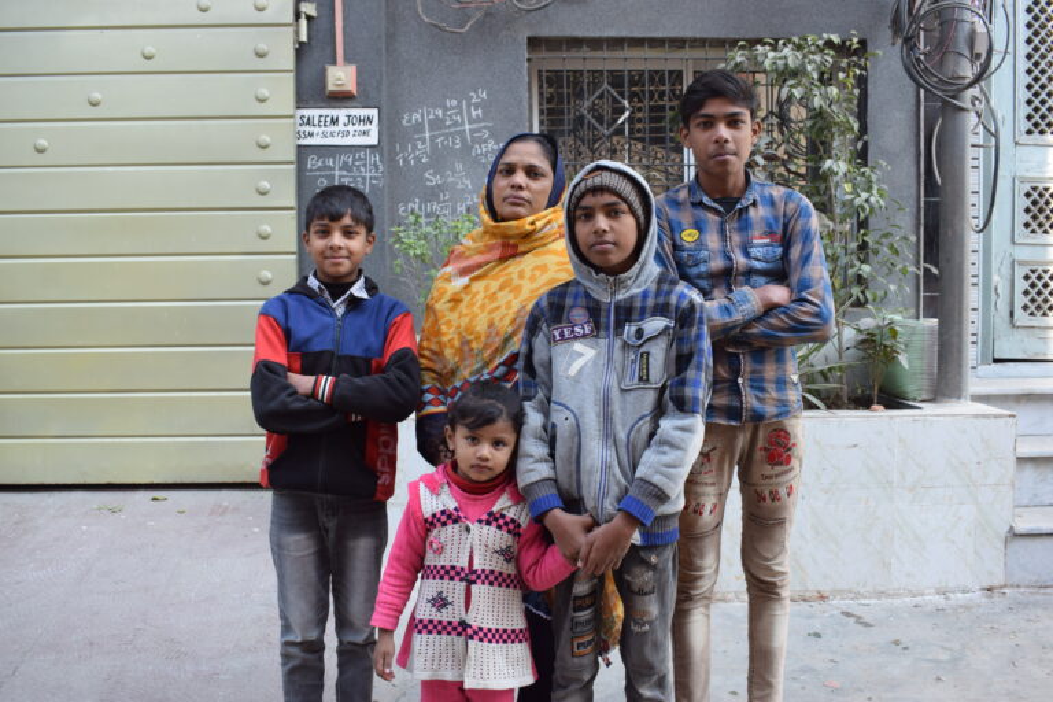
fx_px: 965
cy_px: 351
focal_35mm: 33
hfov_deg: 57.2
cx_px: 526
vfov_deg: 40.0
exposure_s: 1/200
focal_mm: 22
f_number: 7.1
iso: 400
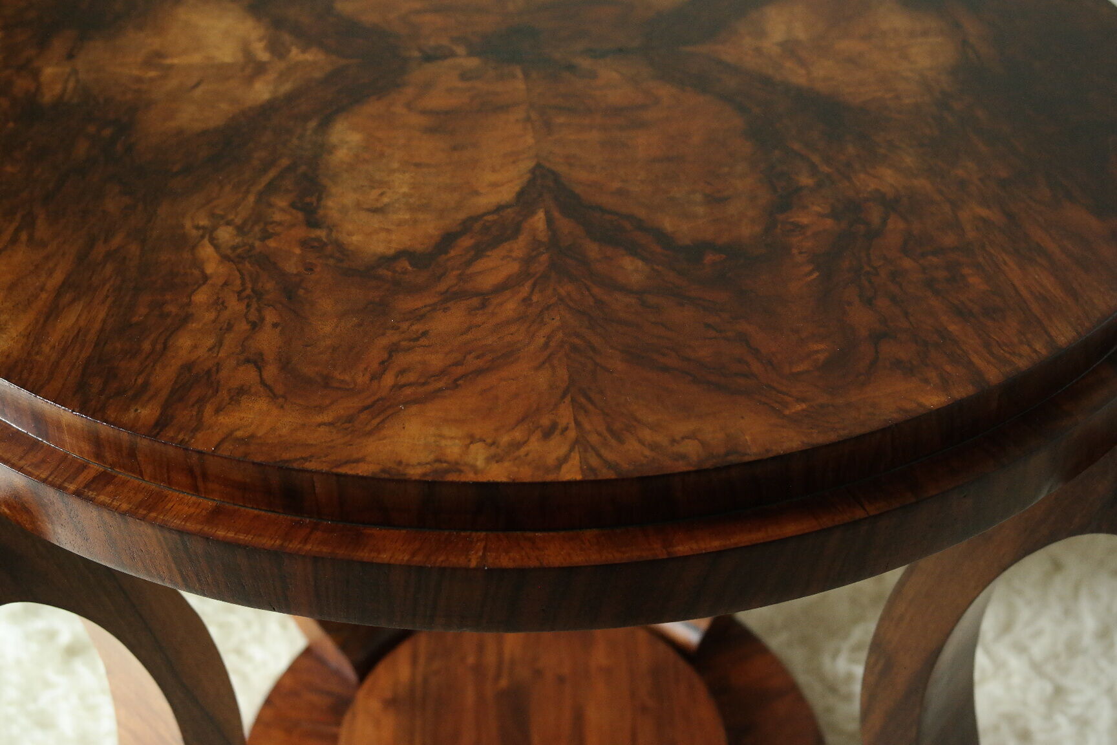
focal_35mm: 46
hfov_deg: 42.7
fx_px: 1427
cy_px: 372
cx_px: 558
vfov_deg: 29.2
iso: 1600
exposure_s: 1/30
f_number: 5.6
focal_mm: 30
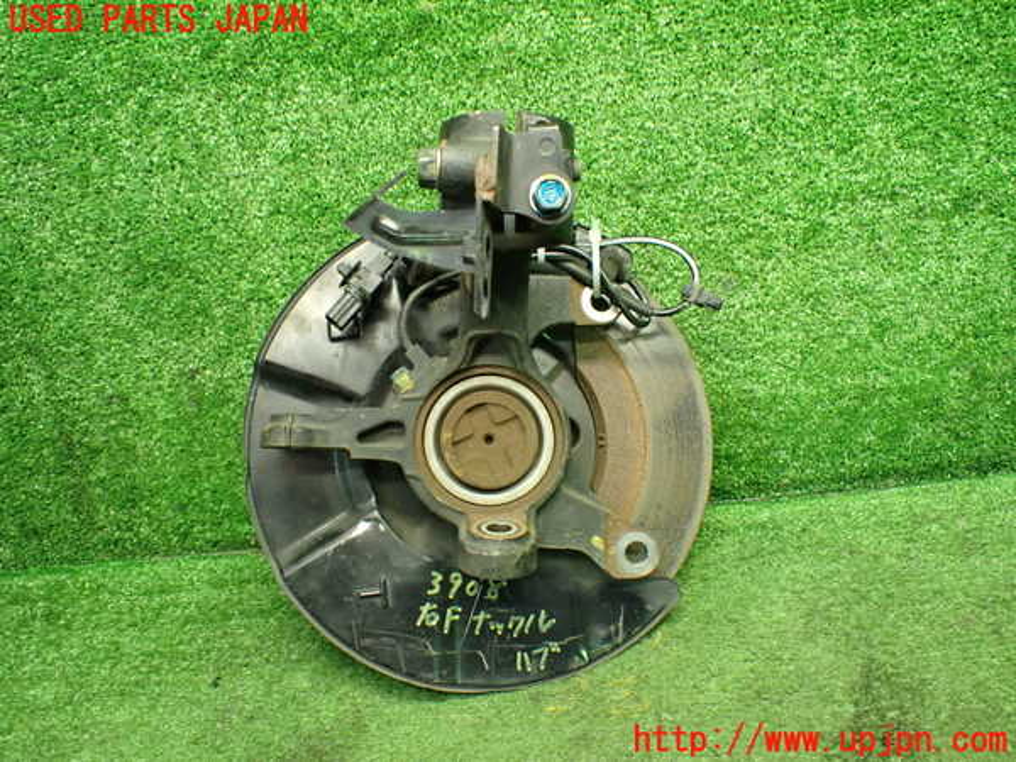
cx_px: 508
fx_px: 881
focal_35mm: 30
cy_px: 381
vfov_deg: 46.8
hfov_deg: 60.0
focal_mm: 5.4
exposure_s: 1/80
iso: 800
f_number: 2.3
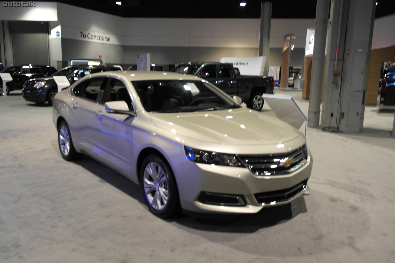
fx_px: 329
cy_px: 132
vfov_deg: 43.6
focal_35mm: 30
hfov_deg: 61.9
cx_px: 198
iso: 400
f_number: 3.5
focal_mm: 20
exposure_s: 1/30
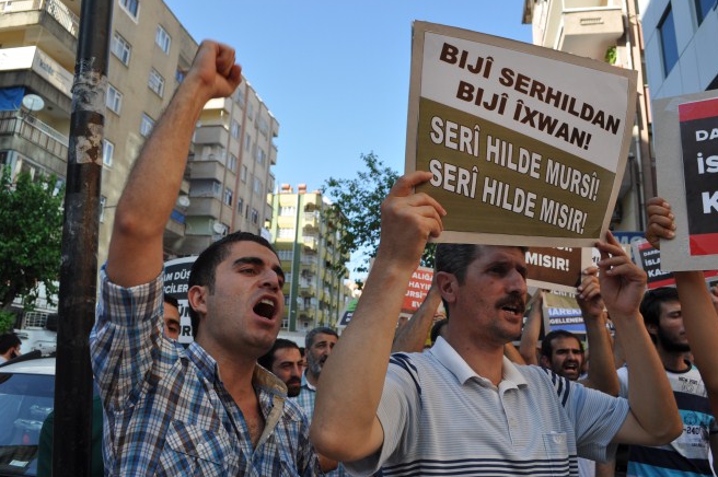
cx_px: 368
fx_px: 558
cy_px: 235
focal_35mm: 28
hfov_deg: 65.5
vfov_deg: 46.3
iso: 200
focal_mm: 18
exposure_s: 1/200
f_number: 7.1
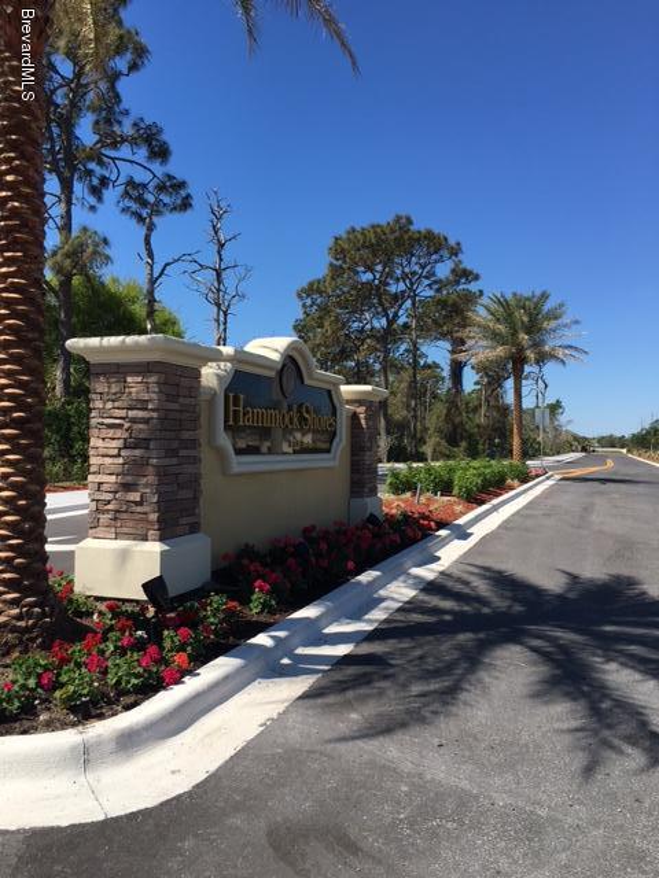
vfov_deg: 61.7
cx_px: 330
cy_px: 439
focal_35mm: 29
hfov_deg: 48.2
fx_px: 736
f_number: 2.2
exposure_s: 1/1570
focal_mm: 4.15
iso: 25
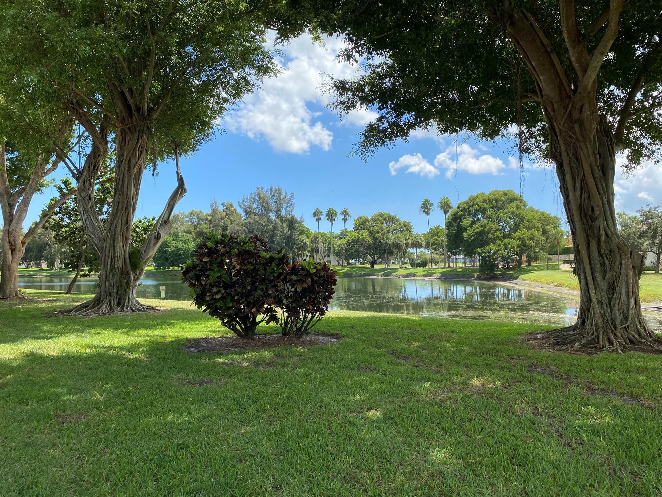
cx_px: 331
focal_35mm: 26
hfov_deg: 67.3
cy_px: 248
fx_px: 497
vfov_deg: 53.1
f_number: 1.8
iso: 32
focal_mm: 4.25
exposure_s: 1/1653
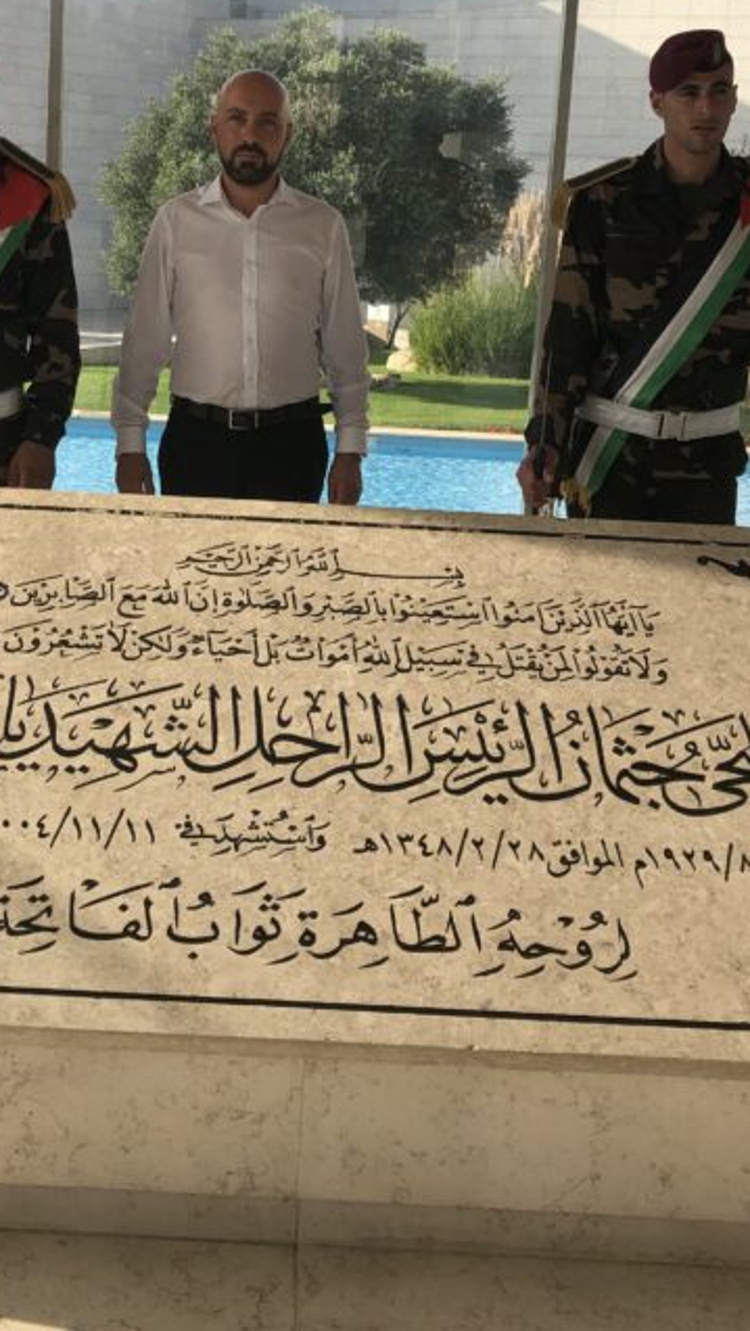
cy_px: 441
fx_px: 1730
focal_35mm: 49
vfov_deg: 41.5
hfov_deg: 24.4
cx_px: 288
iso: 20
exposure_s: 1/1116
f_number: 1.8
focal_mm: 4
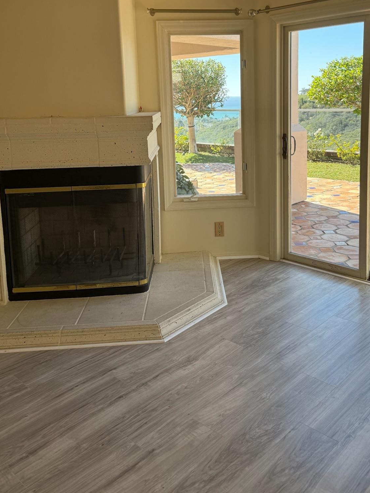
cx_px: 227
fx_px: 470
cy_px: 160
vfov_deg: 54.1
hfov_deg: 42.7
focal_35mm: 33
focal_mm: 6.76
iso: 100
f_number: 1.78
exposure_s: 1/878
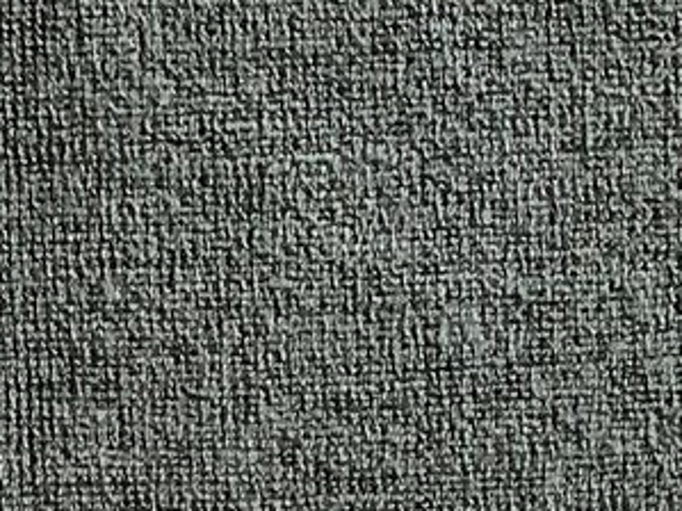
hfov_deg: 12.5
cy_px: 1144
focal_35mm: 157
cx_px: 131
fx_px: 3092
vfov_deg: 8.7
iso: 250
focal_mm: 3.3
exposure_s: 1/50
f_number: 2.4
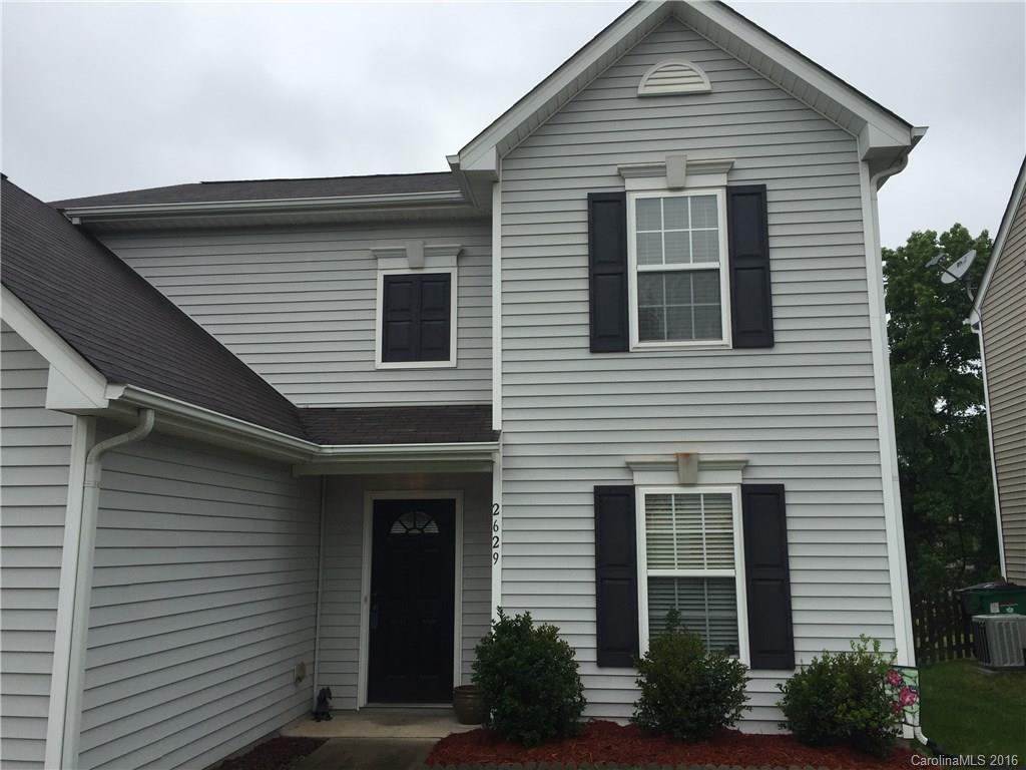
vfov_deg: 48.2
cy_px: 385
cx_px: 513
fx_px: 860
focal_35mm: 29
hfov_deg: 61.7
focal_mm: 4.15
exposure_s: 1/1014
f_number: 2.2
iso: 32
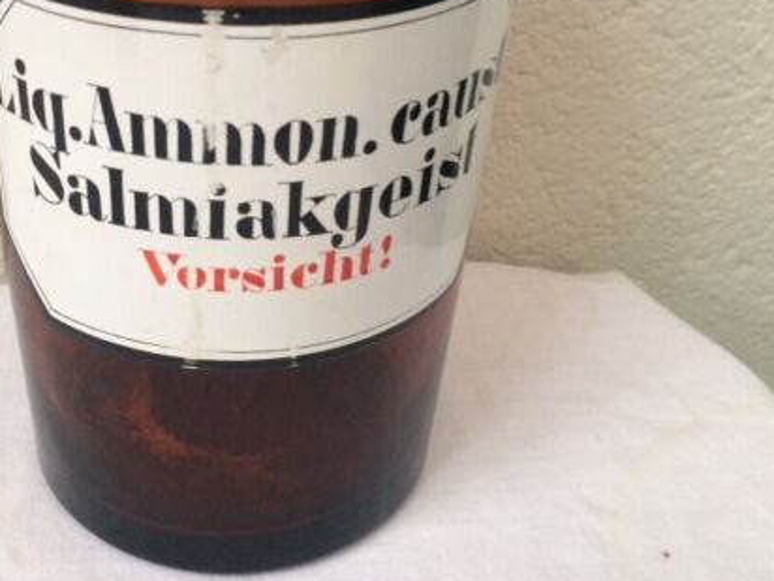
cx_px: 254
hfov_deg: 41.5
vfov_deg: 32.1
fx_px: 1006
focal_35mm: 45
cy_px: 243
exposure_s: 1/33
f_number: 2.2
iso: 160
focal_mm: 4.15
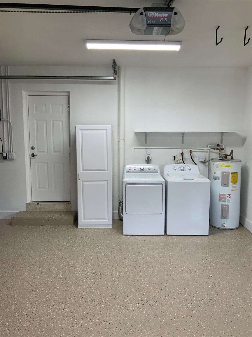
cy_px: 168
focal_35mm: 29
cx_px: 126
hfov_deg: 48.2
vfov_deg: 61.7
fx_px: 281
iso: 64
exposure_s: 1/120
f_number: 1.8
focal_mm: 3
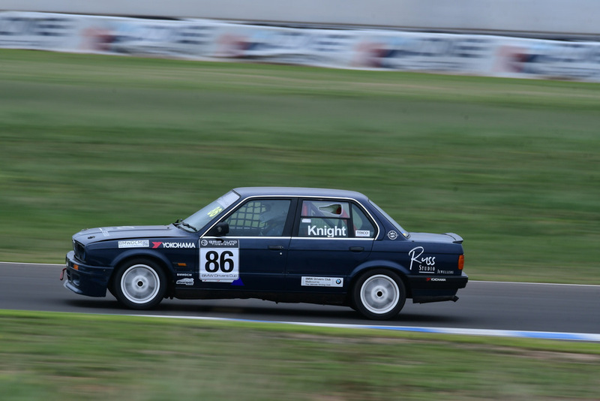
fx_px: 10503
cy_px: 200
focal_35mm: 630
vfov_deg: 2.2
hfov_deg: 3.3
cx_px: 300
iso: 200
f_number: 14
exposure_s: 1/100
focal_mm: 420
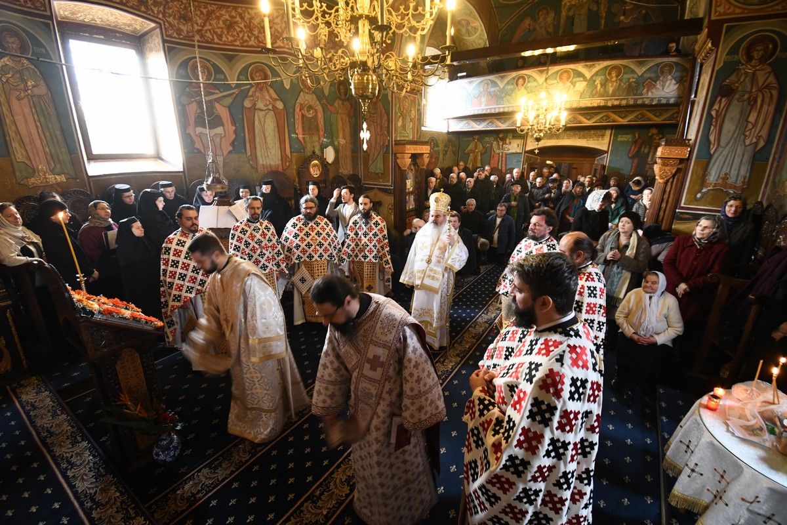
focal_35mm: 15
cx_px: 394
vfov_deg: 77.3
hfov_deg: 100.4
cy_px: 262
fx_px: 328
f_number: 4.5
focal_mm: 10
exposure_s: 1/13
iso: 1600
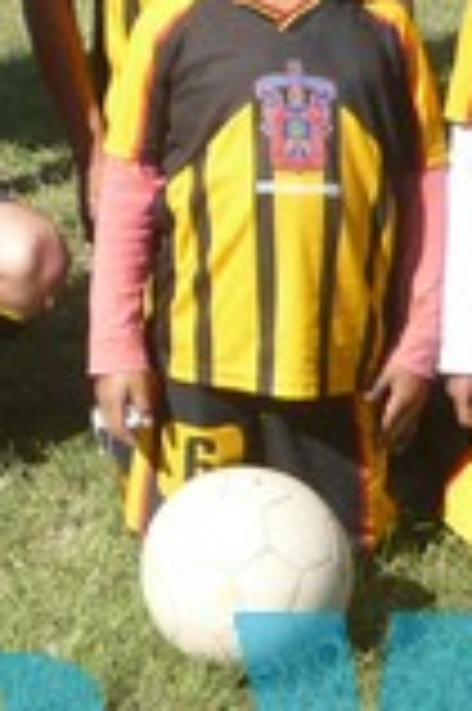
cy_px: -148
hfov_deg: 9.2
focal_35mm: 139
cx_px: -472
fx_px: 2739
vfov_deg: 14.3
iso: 100
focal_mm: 5.5
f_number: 2.8
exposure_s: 1/800
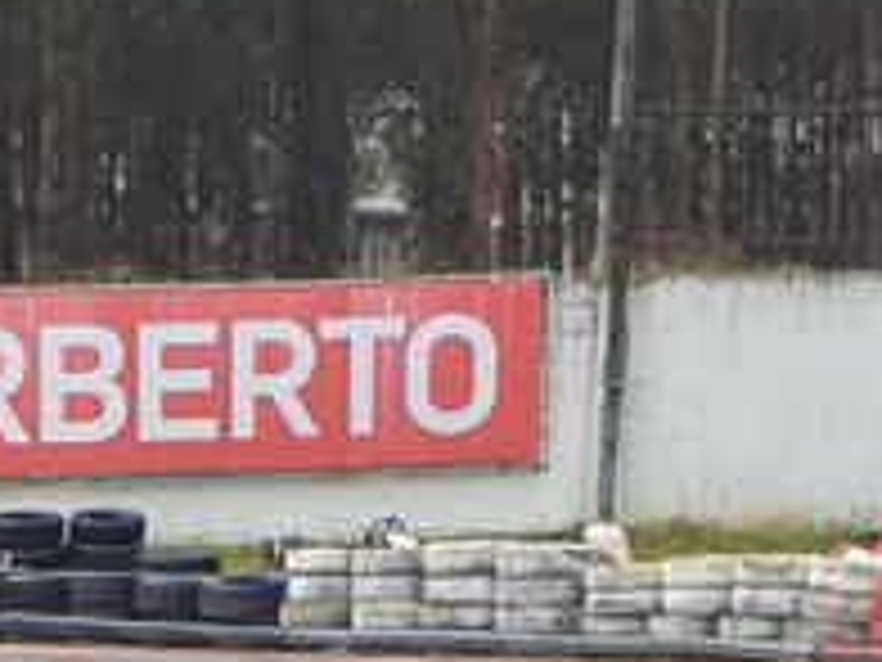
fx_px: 4332
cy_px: 1450
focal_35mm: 170
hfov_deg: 11.3
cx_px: -266
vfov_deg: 8.2
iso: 50
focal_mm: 4.3
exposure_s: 1/873
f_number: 2.4
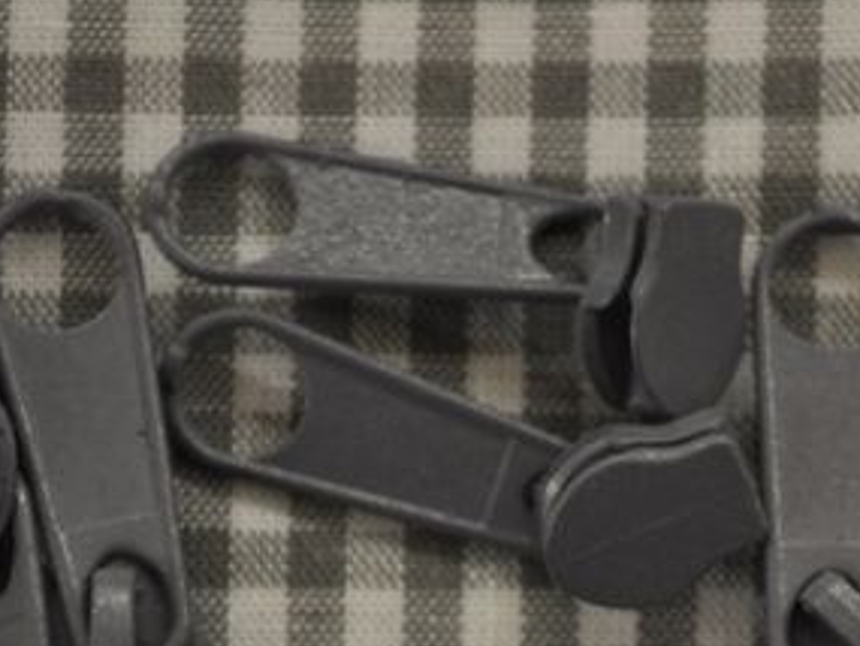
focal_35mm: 178
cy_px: 690
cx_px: 643
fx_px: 4424
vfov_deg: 8.3
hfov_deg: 11.1
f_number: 5.3
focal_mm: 44
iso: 640
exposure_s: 1/60
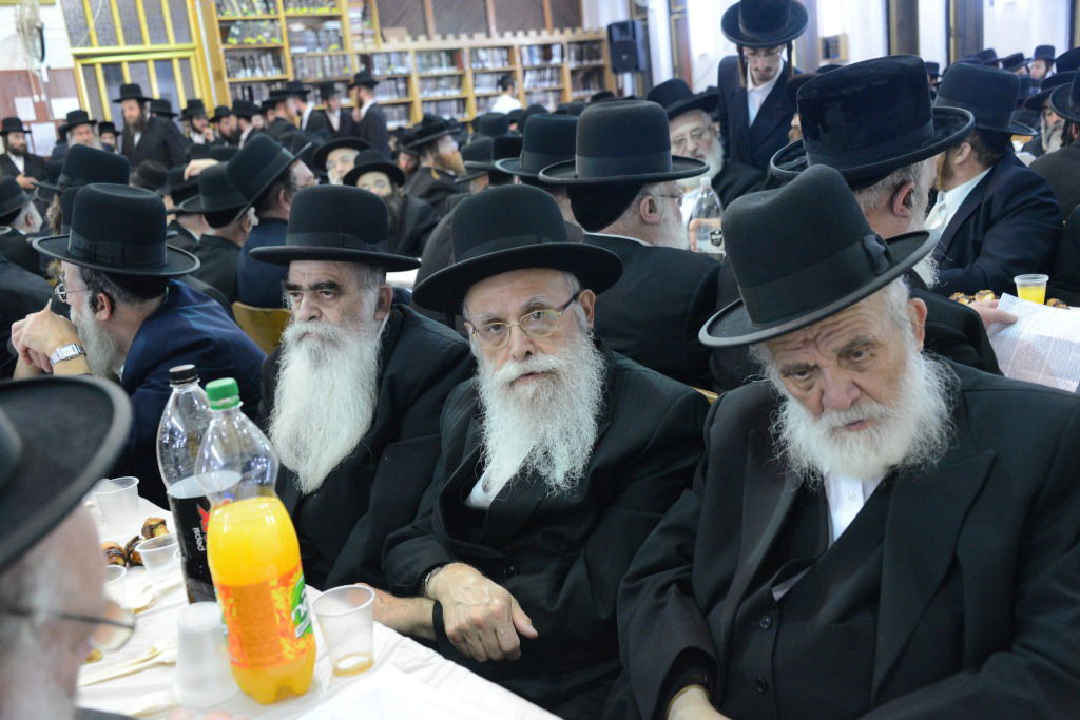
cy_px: 360
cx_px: 540
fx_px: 1080
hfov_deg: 53.1
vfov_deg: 36.9
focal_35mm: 36
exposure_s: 1/80
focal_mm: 36
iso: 4000
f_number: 4.5
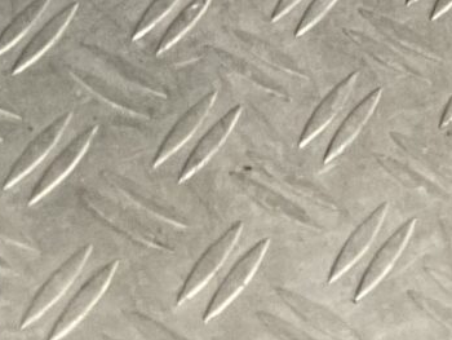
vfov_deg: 6.1
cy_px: -900
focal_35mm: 212
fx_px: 2770
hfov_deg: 9.3
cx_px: 477
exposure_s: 1/50
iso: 100
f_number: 1.8
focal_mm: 3
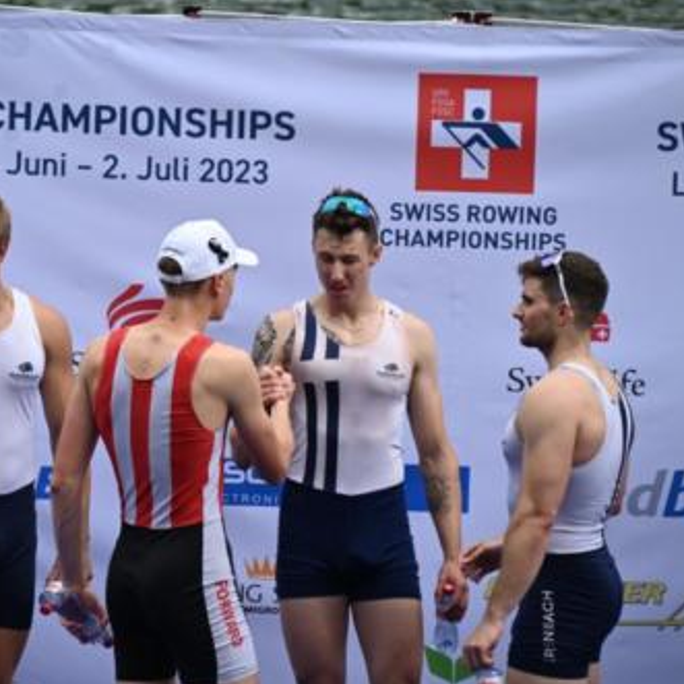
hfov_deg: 6.8
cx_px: 231
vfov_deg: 6.8
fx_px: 5745
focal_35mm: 257
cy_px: 343
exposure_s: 1/500
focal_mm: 200
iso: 220
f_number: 6.3
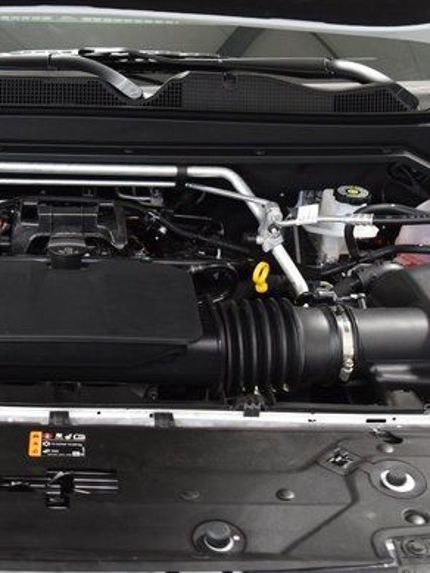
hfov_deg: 21.1
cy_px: 273
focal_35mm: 69
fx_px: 1139
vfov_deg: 28.2
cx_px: 68
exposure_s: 1/15
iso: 1600
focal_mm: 29
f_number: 6.3
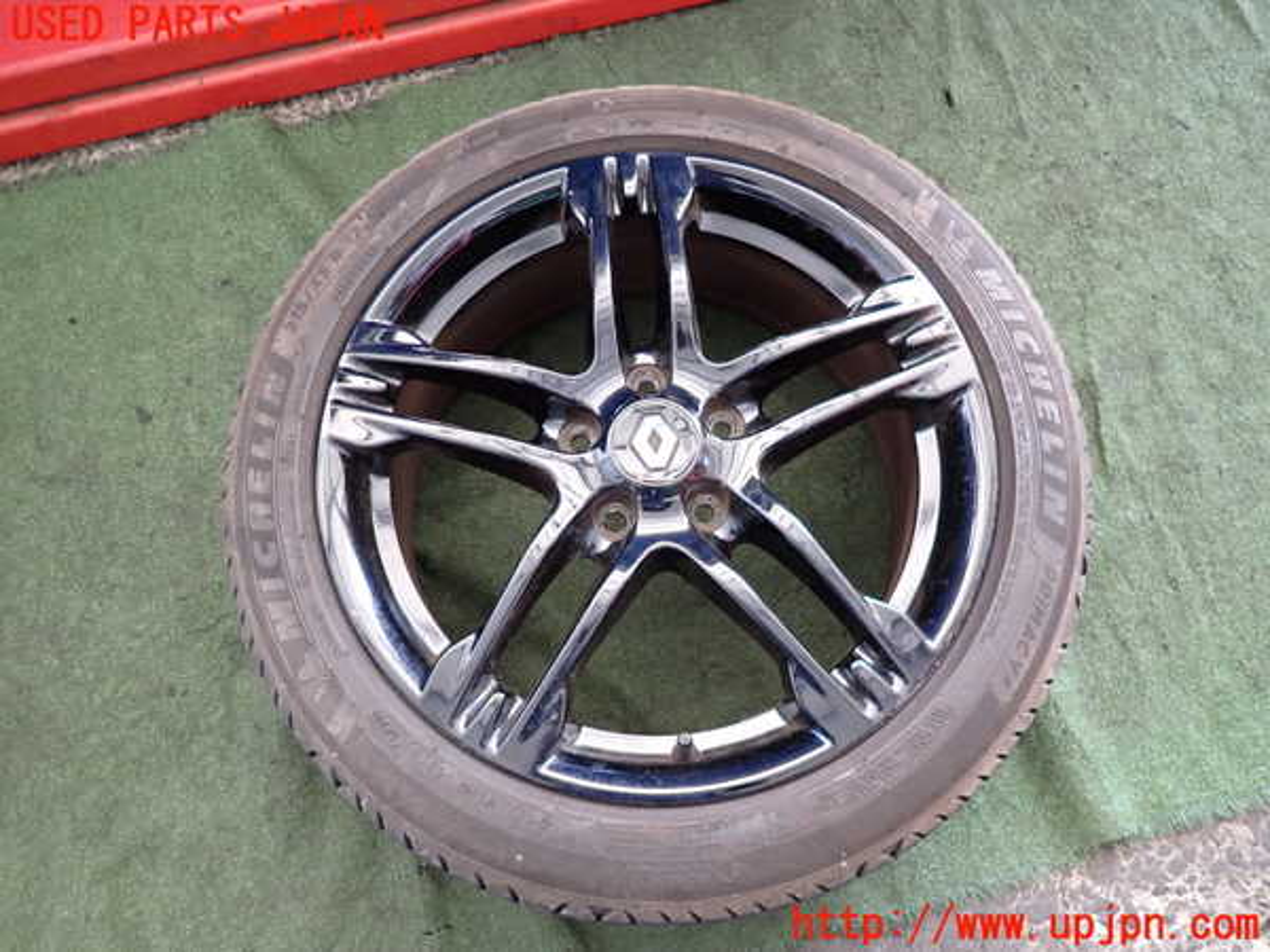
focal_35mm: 25
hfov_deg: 69.4
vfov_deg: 54.9
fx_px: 917
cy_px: 476
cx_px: 635
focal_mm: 4.5
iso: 320
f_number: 2
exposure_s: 1/30
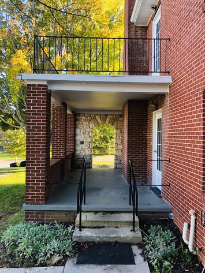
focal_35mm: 28
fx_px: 221
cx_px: 102
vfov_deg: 63.4
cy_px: 136
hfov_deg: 49.8
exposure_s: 1/120
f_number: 1.8
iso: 50
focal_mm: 4
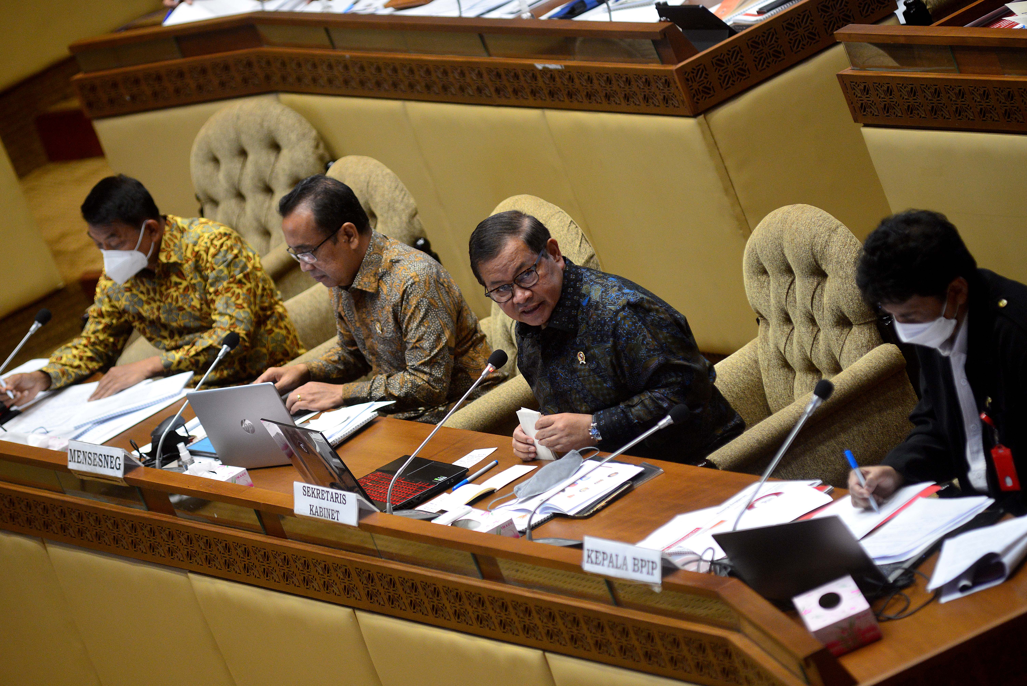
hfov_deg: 10.3
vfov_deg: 6.9
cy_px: 343
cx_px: 514
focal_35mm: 200
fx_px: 5707
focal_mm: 200
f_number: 4
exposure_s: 1/125
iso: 2000
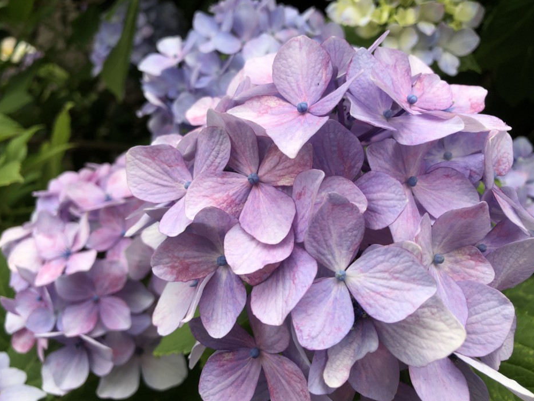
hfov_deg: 61.7
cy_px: 197
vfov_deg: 48.2
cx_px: 266
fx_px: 447
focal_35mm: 29
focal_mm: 3.99
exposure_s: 1/343
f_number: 1.8
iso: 20
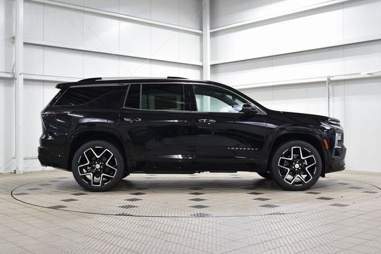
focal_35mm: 44
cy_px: 127
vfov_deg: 30.9
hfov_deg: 45.0
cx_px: 190
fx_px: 460
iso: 1600
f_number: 5
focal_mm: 29
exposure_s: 1/60
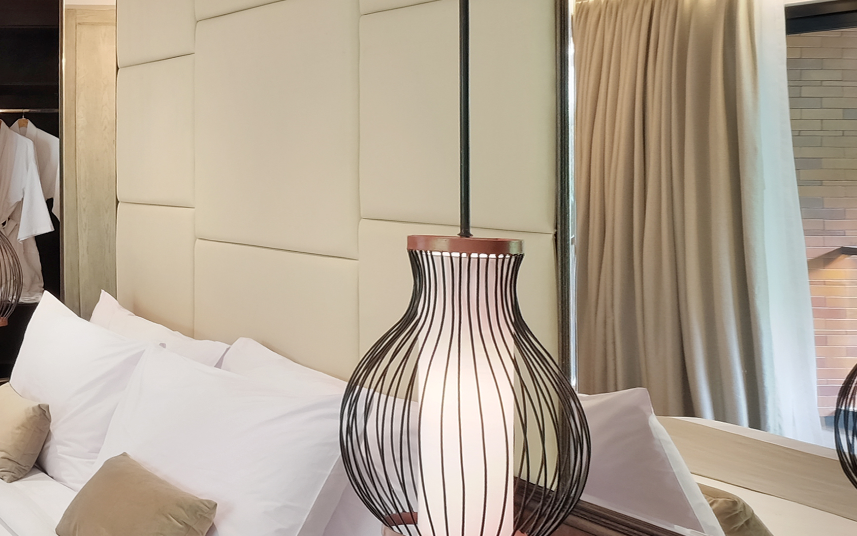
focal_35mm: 43
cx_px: -322
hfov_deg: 31.8
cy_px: 452
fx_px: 1004
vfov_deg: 29.0
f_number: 8
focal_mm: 10
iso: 200
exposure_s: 1/5
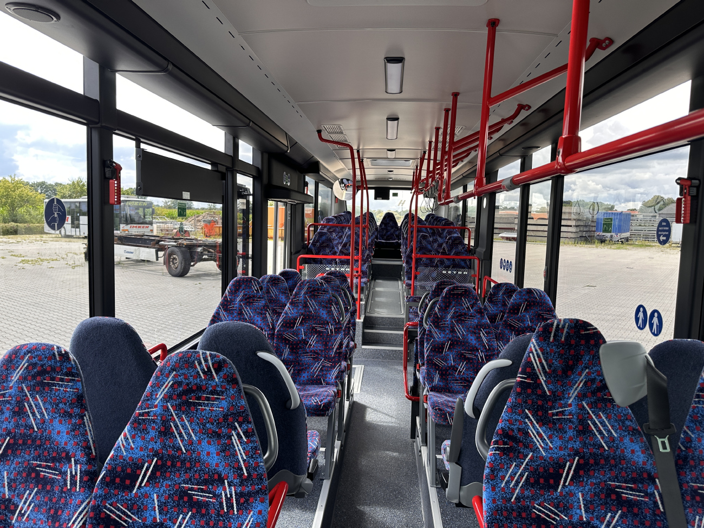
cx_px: 352
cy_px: 264
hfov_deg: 71.6
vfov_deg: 56.8
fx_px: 488
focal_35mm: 24
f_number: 1.78
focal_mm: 6.86
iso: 80
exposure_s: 1/250
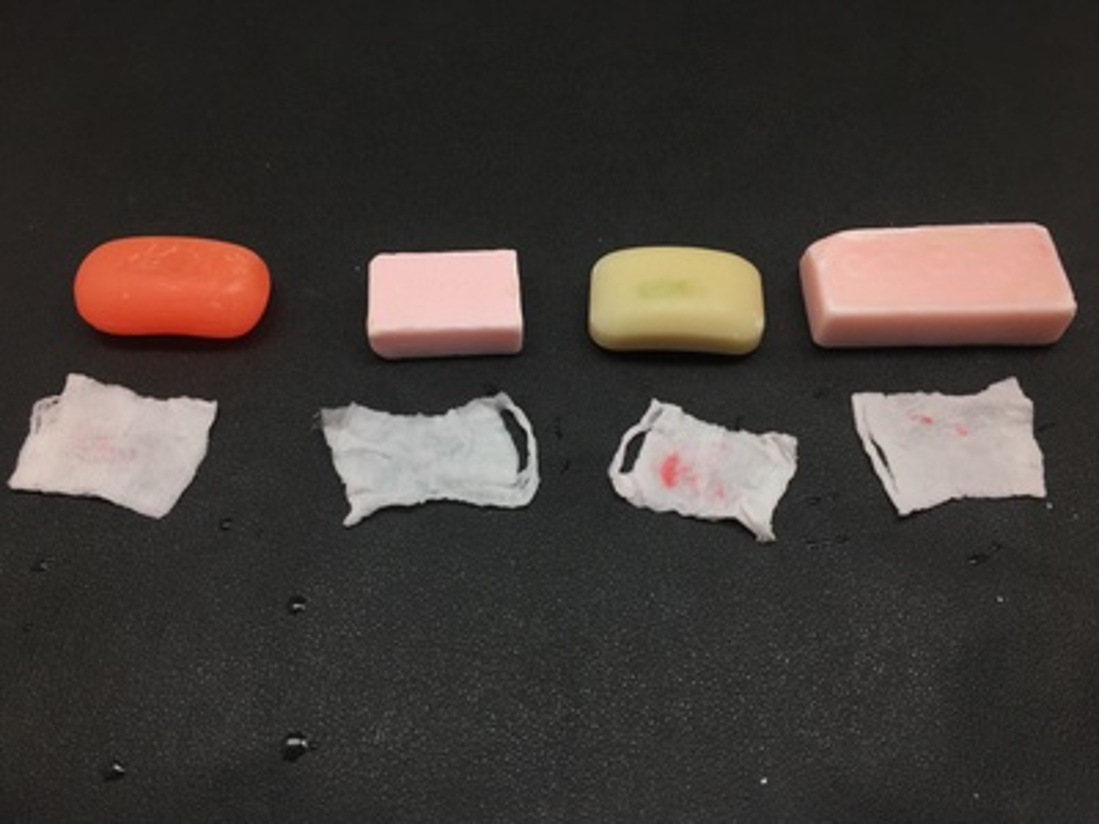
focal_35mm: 29
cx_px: 550
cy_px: 412
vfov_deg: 48.2
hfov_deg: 61.7
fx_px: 921
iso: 32
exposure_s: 1/100
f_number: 2.2
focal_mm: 4.15
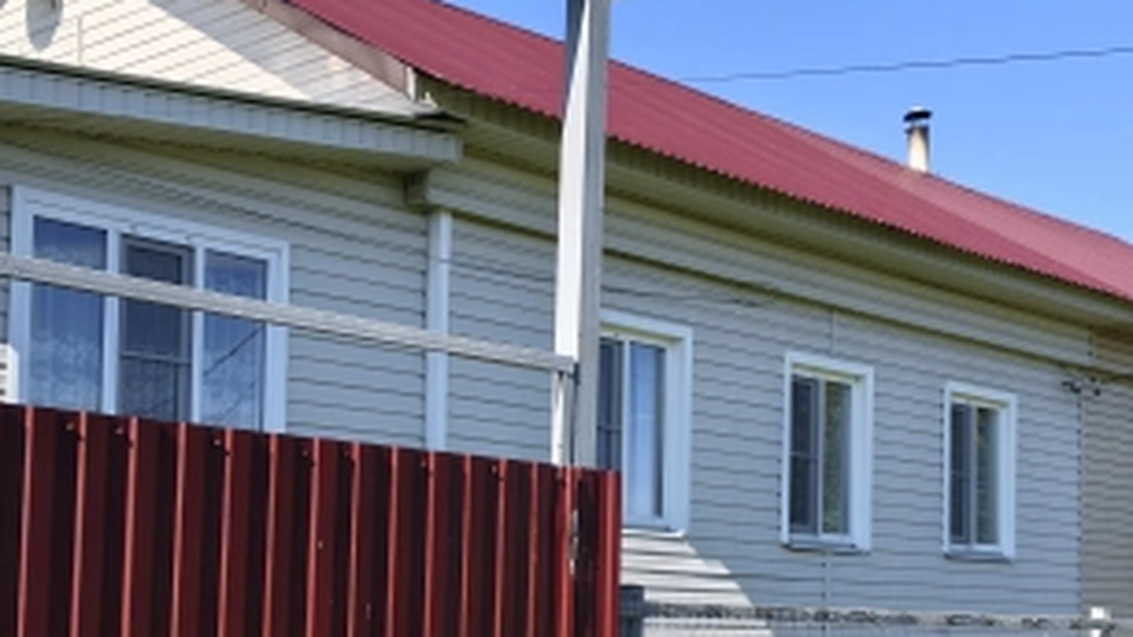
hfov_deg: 34.9
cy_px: 518
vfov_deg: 19.8
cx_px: 596
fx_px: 1802
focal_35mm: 60
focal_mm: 5.52
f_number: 1.9
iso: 50
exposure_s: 1/1541
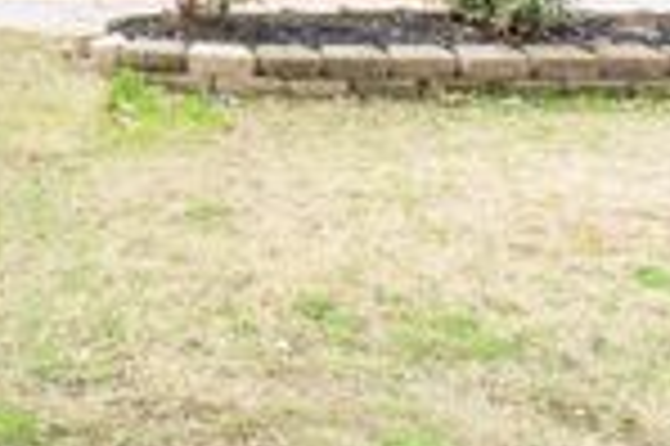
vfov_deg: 20.6
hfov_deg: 30.0
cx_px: -130
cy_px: -207
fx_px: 1060
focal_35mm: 57
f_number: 4
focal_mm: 17
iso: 400
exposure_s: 1/400
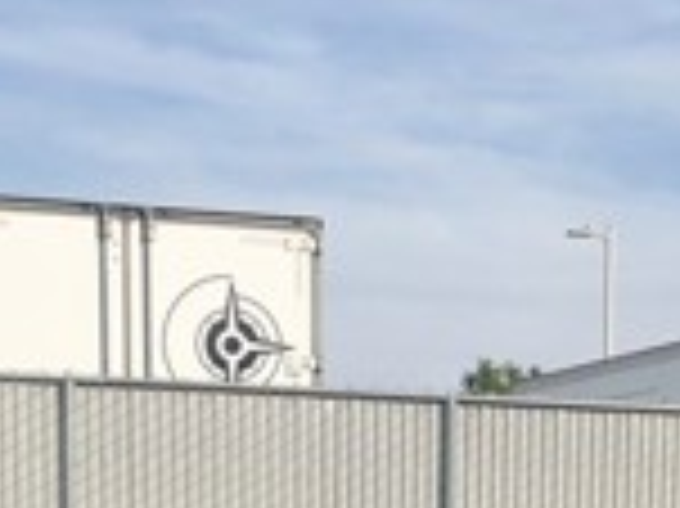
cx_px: 707
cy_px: 823
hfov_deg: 16.2
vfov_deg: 11.7
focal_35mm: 119
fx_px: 2336
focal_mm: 4
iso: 20
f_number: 1.8
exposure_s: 1/1919
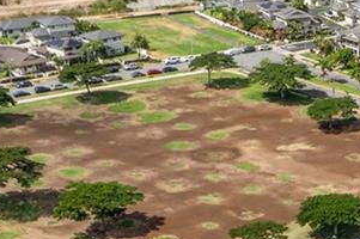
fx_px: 1169
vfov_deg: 11.3
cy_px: 345
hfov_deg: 17.0
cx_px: 384
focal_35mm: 117
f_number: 2.8
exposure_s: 1/640
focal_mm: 8.38
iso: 110
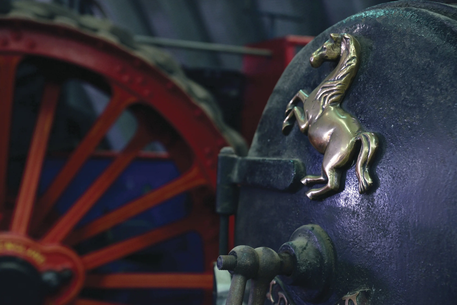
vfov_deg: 19.5
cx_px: 228
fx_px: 889
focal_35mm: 70
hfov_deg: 28.8
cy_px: 152
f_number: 5.6
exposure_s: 1/40
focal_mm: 70
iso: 1000
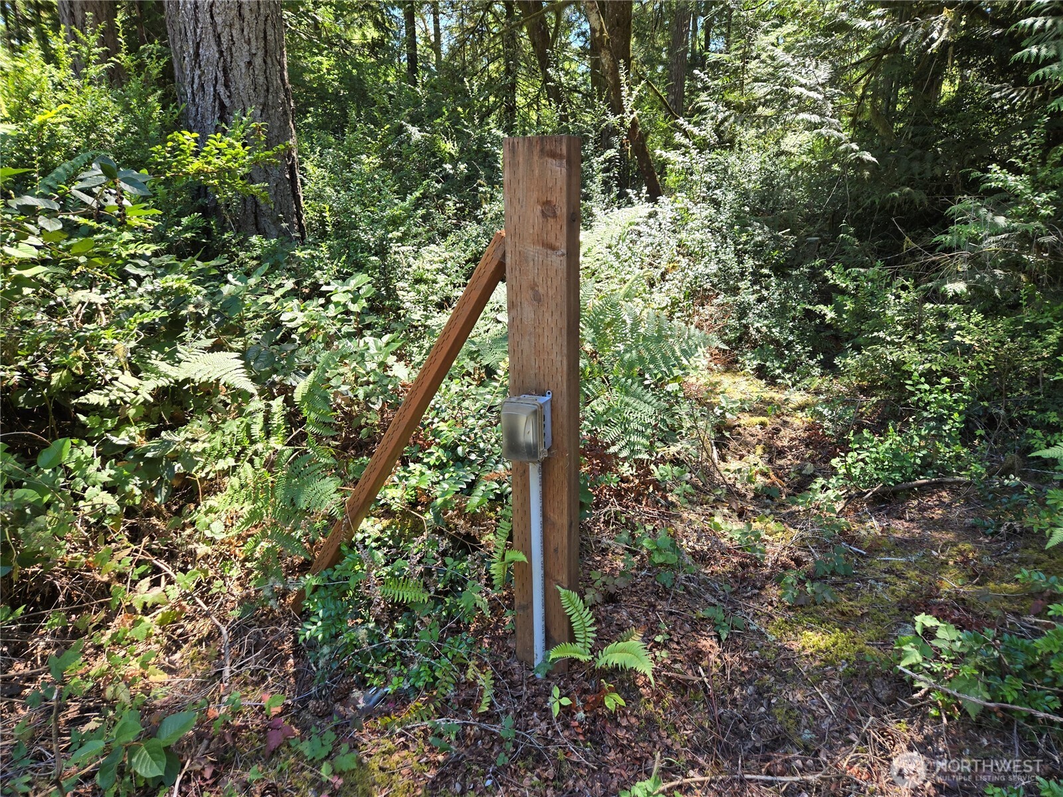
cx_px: 532
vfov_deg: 58.9
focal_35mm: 23
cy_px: 398
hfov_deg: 73.9
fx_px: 706
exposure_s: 1/180
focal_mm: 5.4
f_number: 1.8
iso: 50
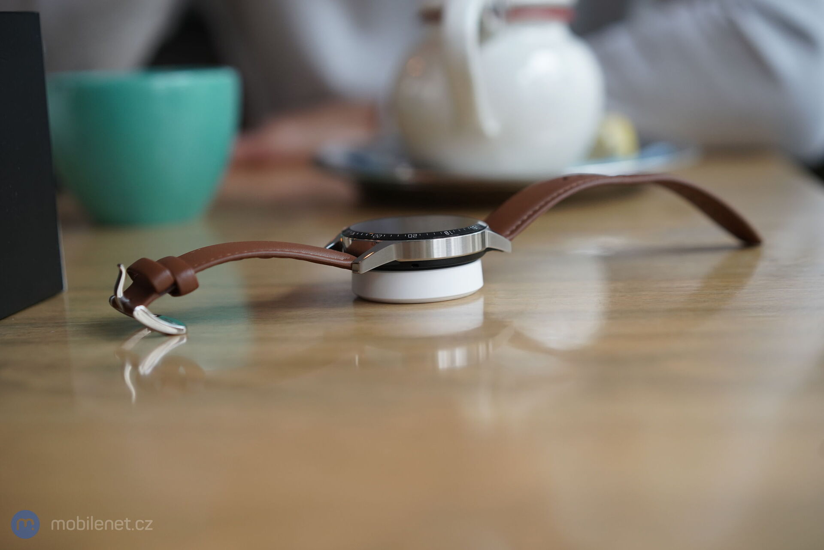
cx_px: 412
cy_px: 275
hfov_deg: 36.2
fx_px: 1259
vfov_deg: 24.6
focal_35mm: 55
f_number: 3.5
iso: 1250
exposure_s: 1/250
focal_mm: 55
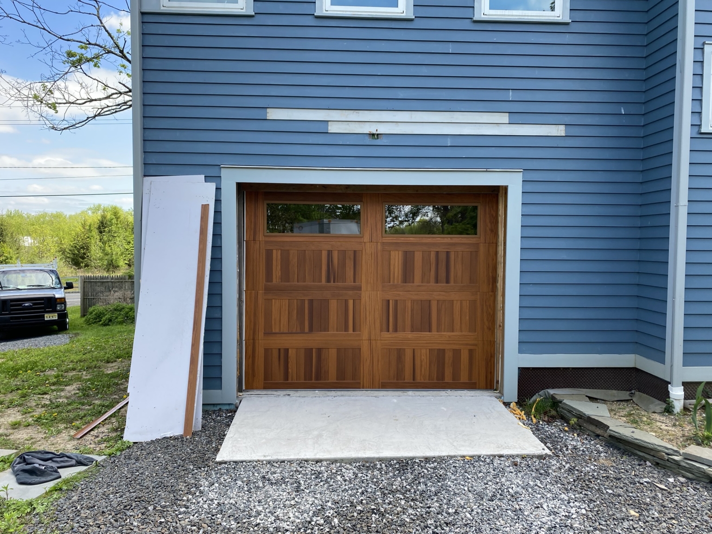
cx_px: 356
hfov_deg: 67.3
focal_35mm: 26
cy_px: 267
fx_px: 535
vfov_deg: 53.1
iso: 32
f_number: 1.8
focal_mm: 4.25
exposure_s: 1/681
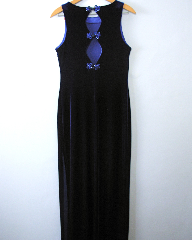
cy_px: 117
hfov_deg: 37.3
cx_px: 95
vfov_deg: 45.8
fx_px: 284
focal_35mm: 40
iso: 50
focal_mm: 6.3
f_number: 2.9
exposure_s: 1/15.1
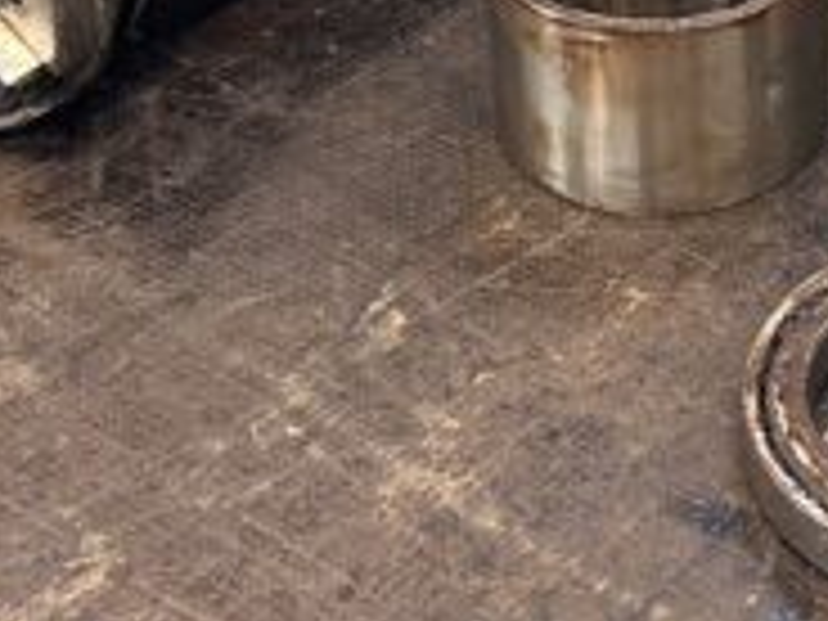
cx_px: 819
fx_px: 2392
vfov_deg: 14.5
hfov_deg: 19.1
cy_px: -18
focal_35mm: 100
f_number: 1.78
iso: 200
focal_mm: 6.86
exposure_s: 1/121
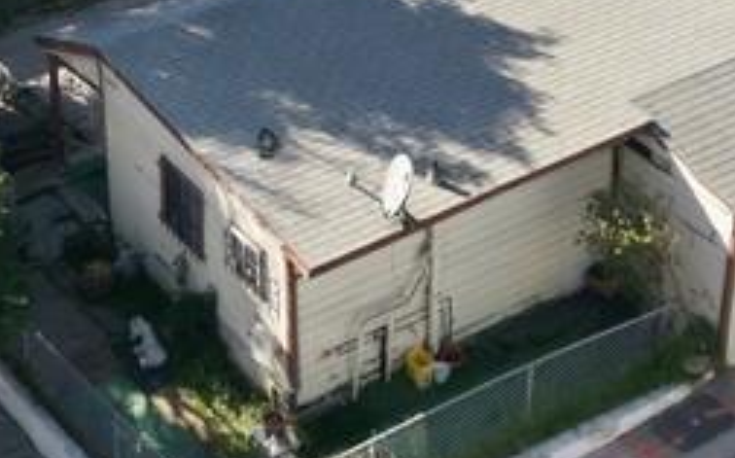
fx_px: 1941
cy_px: -155
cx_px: 204
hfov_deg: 21.3
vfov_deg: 13.0
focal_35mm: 97
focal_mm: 6.7
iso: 150
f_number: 1.7
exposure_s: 1/2500
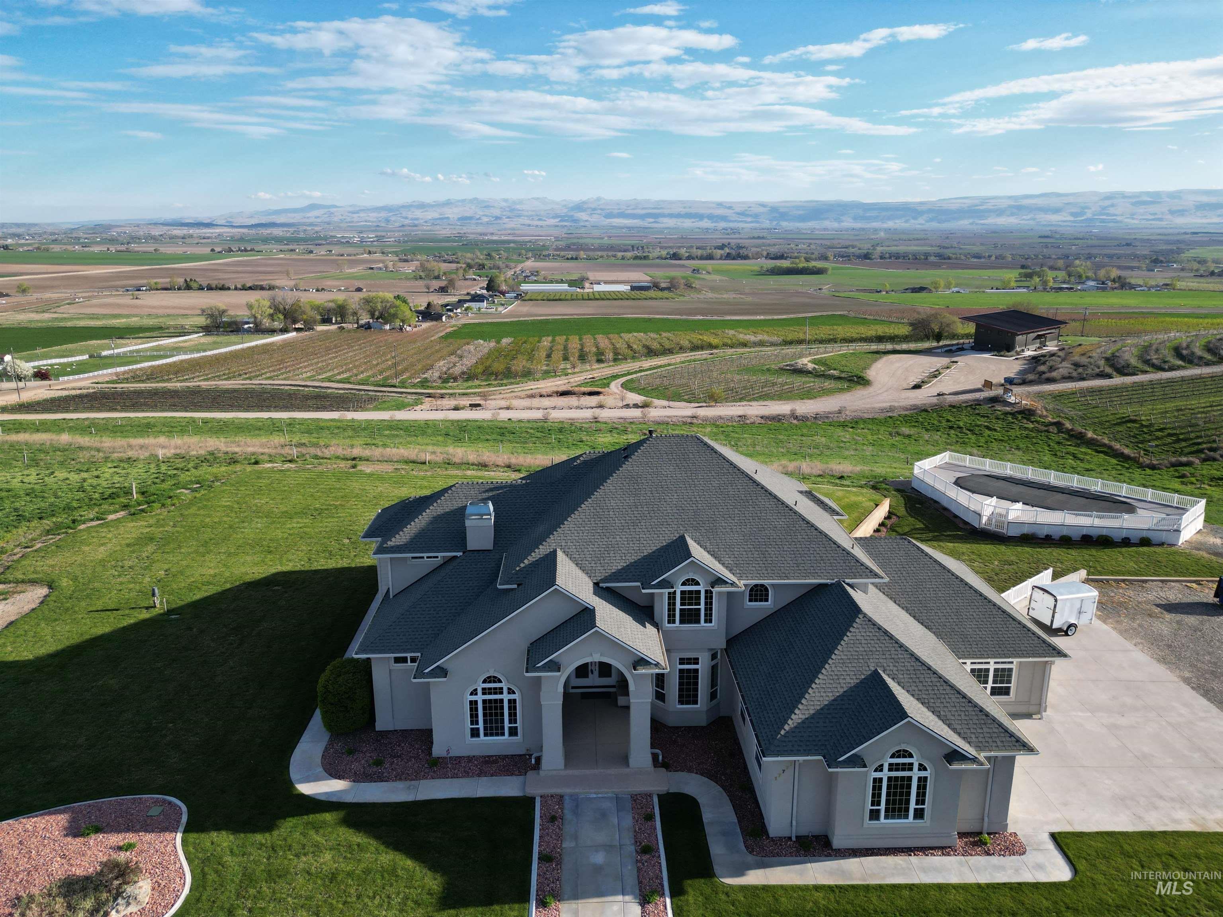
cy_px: 458
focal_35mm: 24
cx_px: 612
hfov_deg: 71.6
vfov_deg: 56.8
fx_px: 848
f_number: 1.7
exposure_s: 1/2500
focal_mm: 6.72
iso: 130
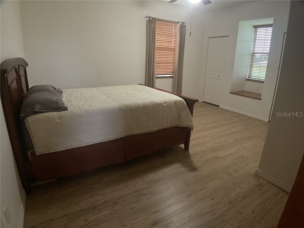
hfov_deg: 61.7
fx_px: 255
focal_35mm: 29
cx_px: 152
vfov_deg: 48.2
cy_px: 114
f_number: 1.8
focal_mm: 3
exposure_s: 1/40
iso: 200
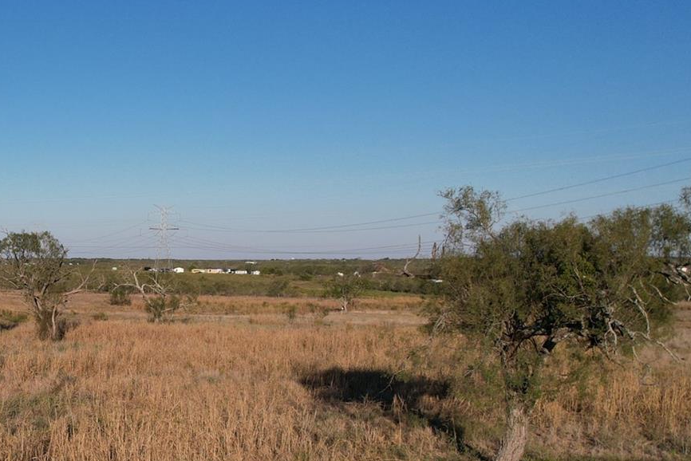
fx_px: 998
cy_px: 347
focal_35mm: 52
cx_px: -18
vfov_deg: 25.7
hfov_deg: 34.4
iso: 110
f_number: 2.8
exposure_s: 1/3200
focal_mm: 8.38
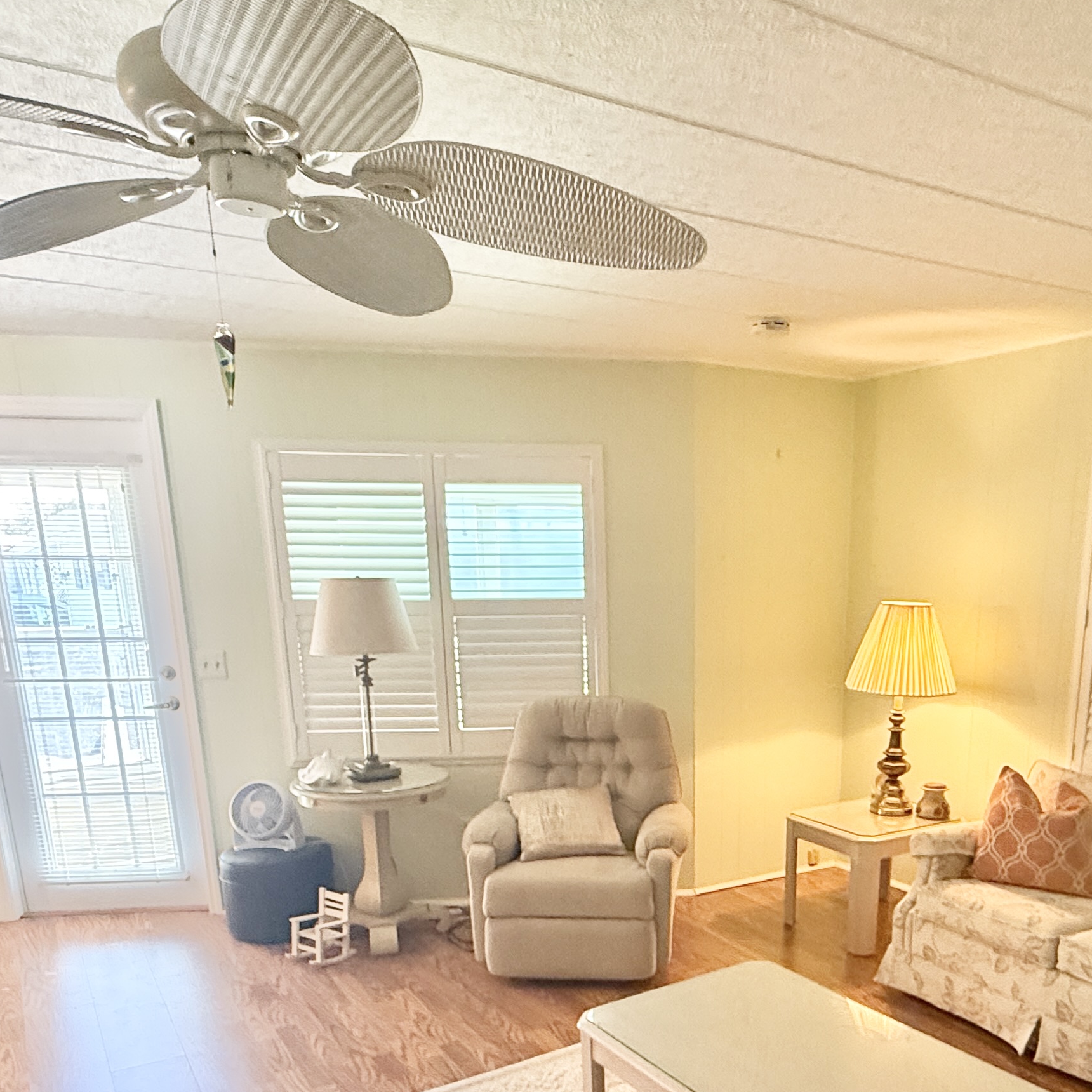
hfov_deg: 54.8
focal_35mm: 29
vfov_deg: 52.7
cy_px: 842
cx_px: 703
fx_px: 1035
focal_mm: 2.22
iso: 640
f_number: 2.2
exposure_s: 1/120
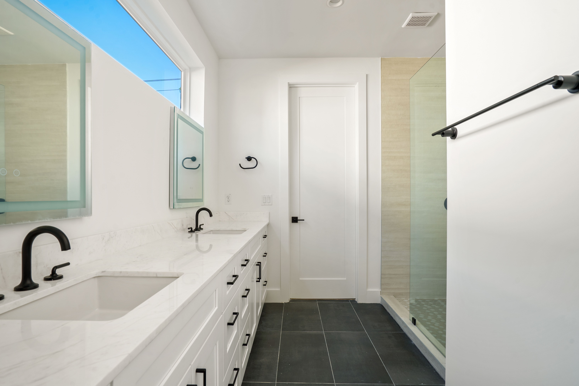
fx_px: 289
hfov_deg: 90.0
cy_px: 193
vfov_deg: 67.4
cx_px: 290
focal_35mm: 18
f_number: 8
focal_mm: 18
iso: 100
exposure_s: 1/5
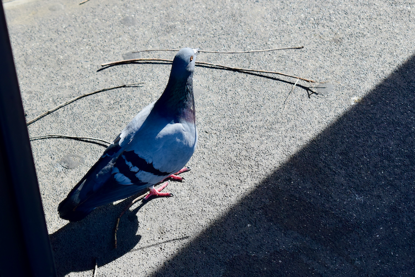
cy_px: 138
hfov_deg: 24.6
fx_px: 951
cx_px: 208
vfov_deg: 16.6
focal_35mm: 82
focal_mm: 55
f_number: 6.3
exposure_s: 1/640
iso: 400
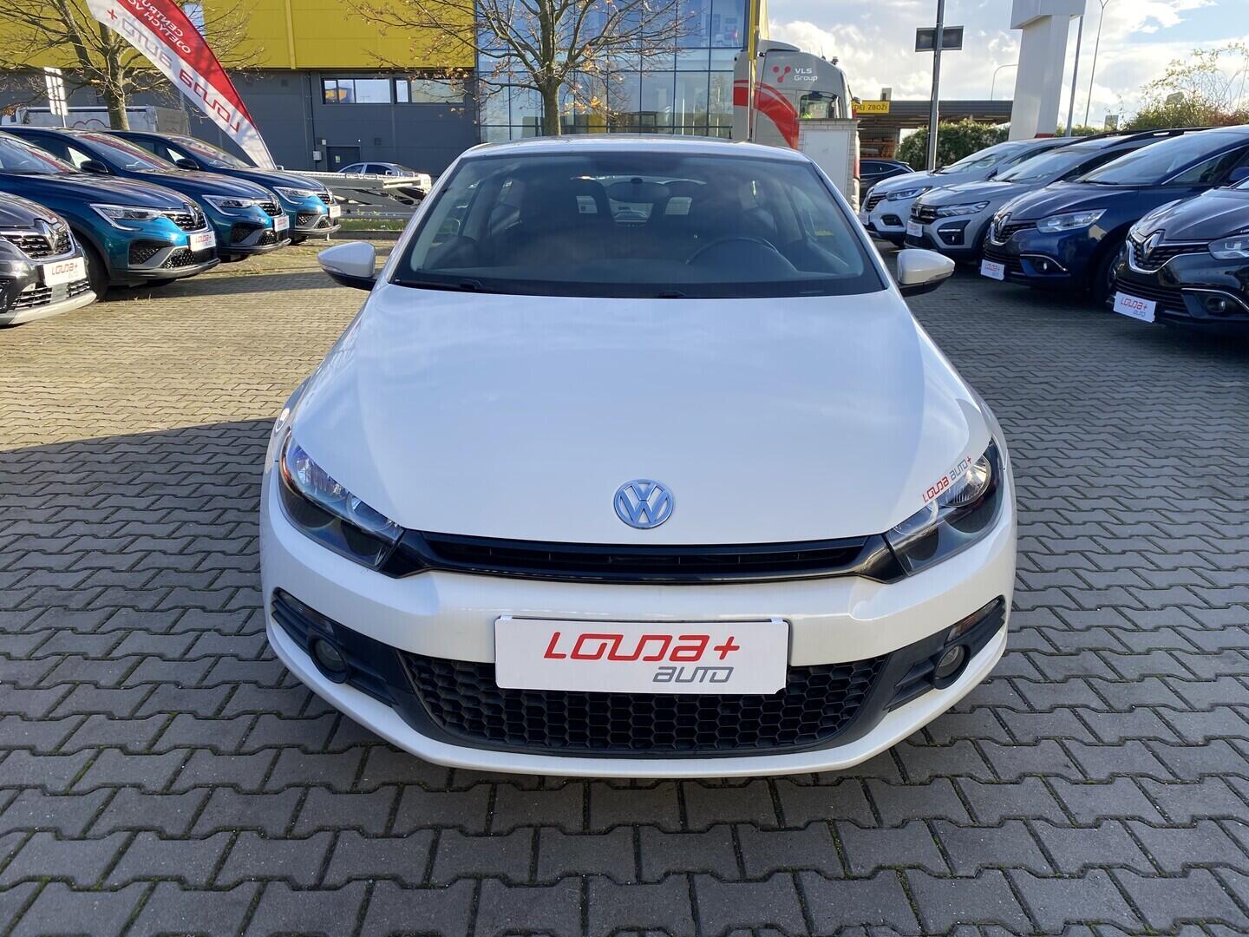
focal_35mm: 26
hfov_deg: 67.3
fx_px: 938
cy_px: 468
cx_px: 624
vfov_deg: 53.1
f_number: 1.8
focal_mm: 4.25
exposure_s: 1/651
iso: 32
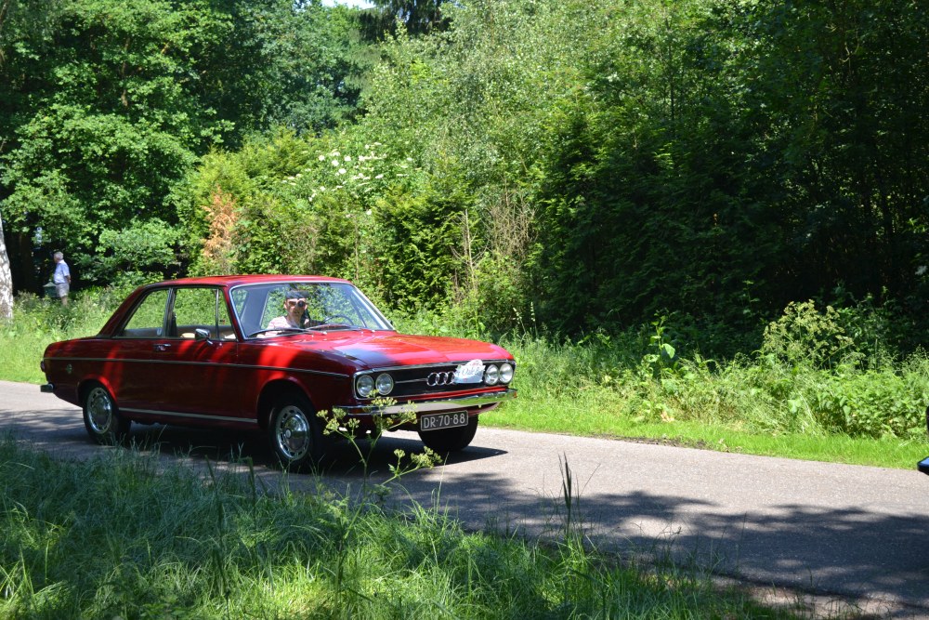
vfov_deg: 23.8
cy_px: 310
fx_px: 1471
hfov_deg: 35.0
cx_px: 464
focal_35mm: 57
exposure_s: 1/125
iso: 100
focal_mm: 38
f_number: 5.6
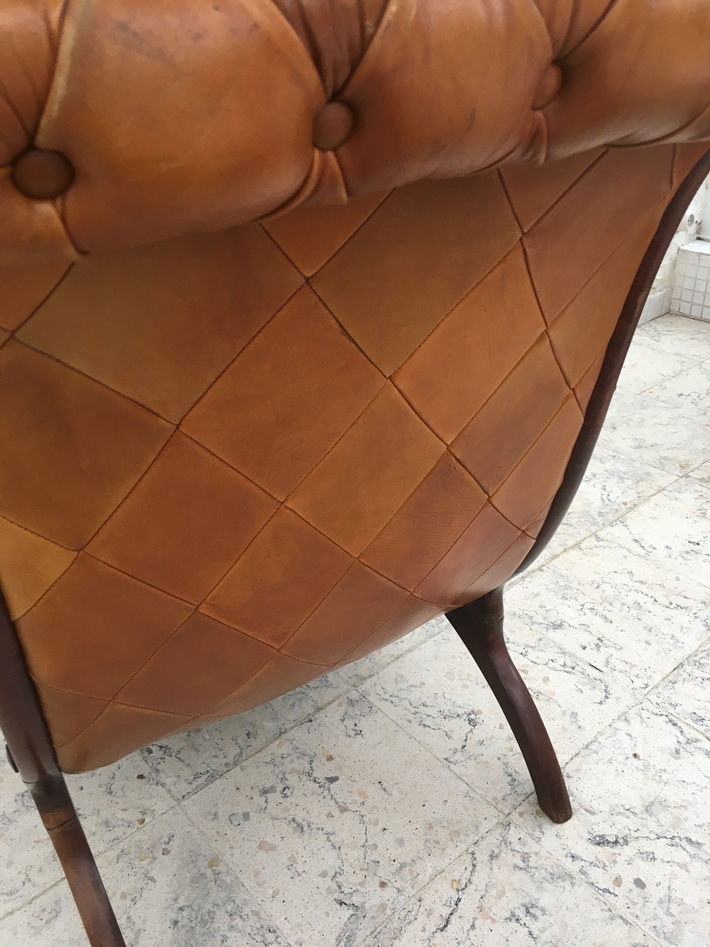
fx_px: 793
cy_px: 474
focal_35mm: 29
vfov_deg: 61.7
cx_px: 355
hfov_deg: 48.2
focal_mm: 4.15
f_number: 2.2
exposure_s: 1/33
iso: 40
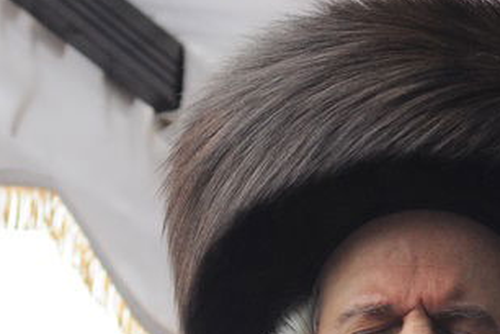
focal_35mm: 426
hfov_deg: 4.8
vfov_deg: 3.2
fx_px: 5912
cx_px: 507
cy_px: 429
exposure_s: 1/320
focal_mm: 85
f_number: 4.5
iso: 640
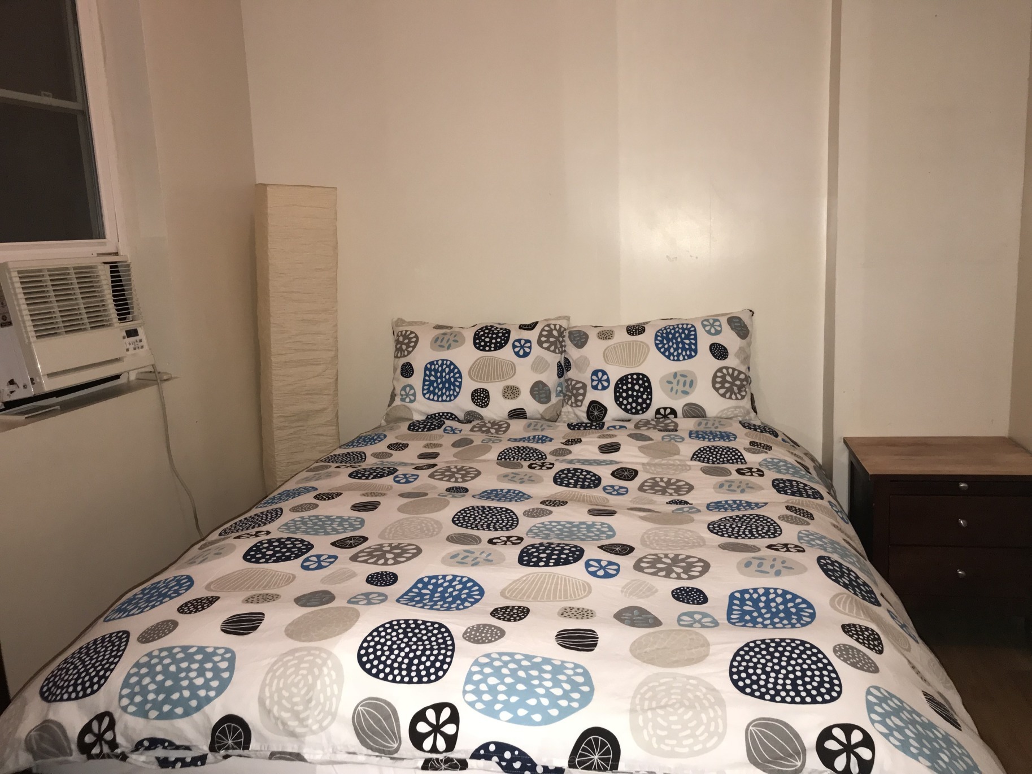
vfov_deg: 49.7
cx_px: 516
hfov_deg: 63.4
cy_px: 387
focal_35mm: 28
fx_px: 835
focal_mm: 3.99
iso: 64
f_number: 1.8
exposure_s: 1/16
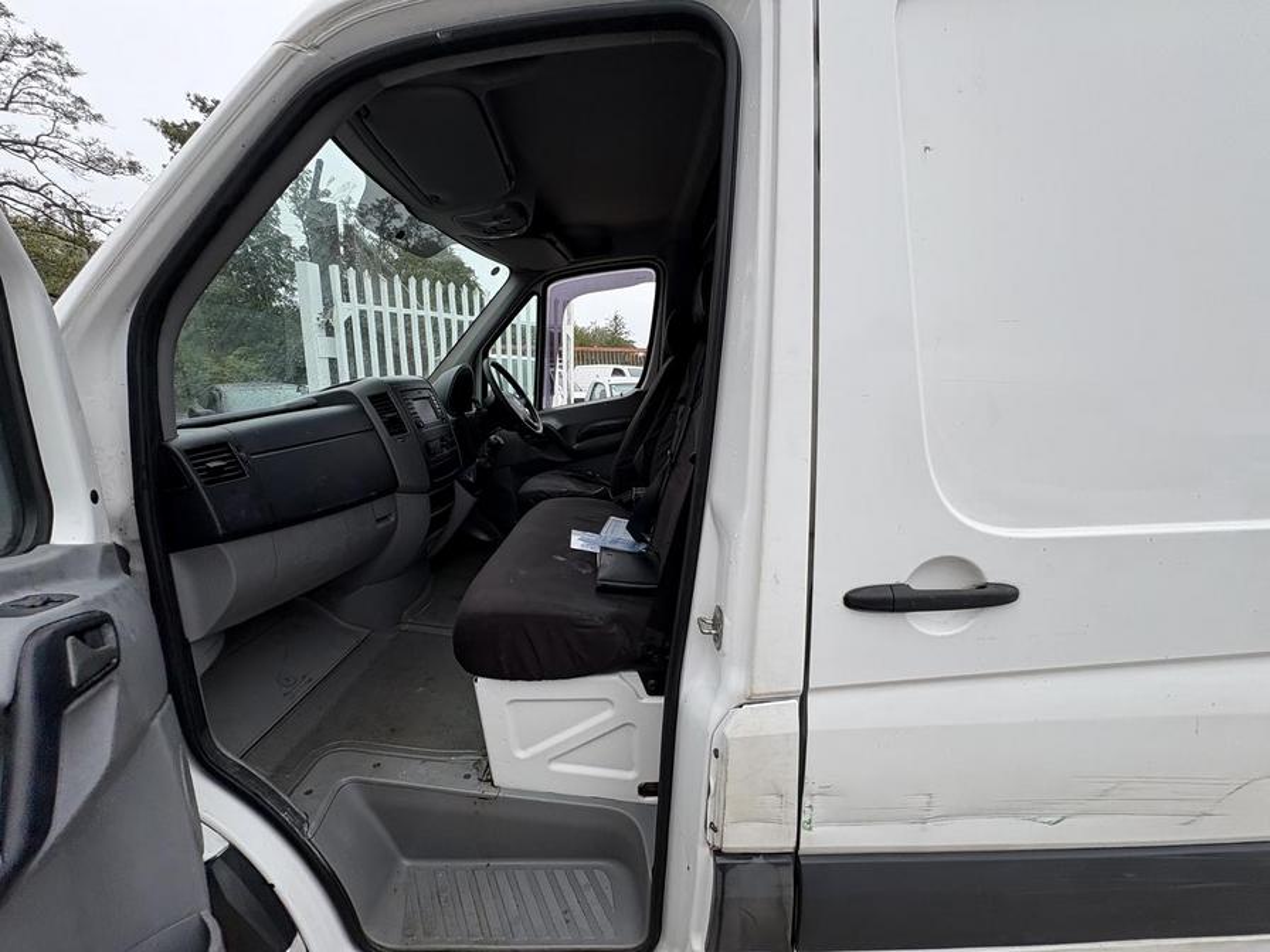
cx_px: 635
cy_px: 476
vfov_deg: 85.7
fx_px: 514
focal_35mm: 14
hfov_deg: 102.1
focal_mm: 2.22
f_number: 2.2
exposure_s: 1/266
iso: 40
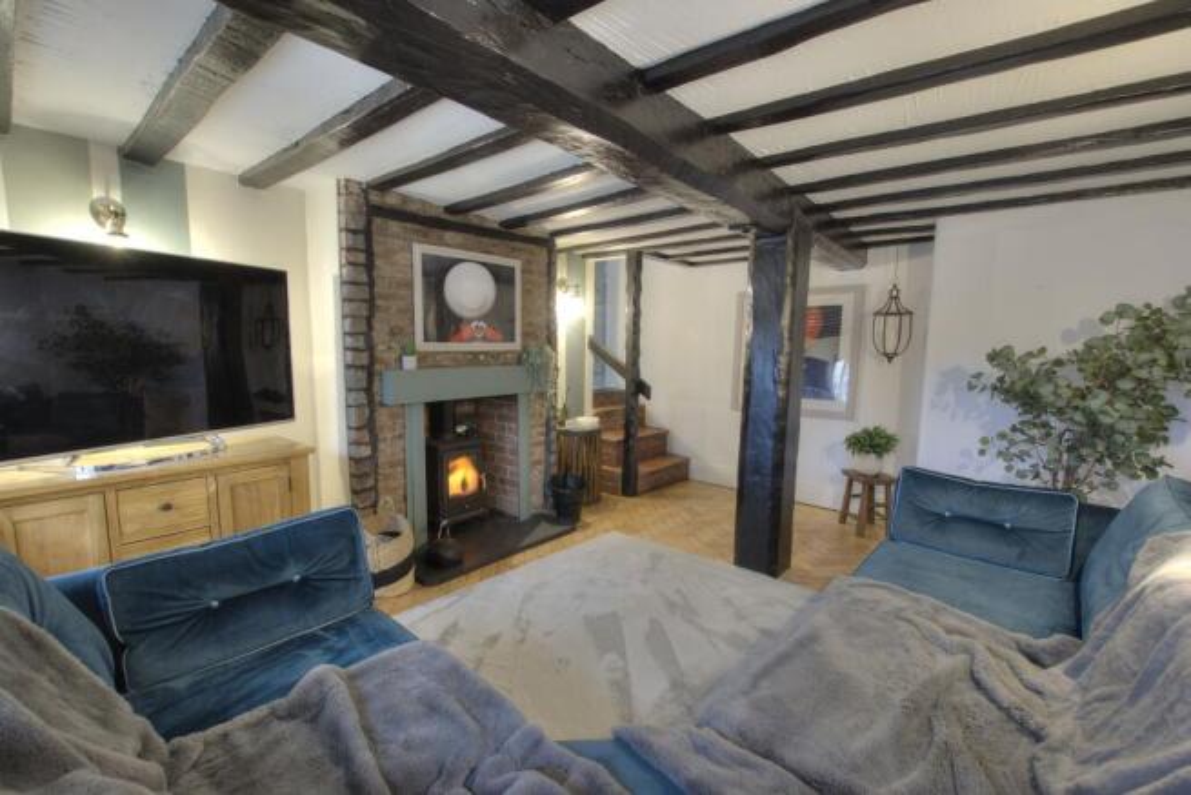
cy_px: 398
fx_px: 496
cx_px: 596
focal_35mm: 15
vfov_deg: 77.4
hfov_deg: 100.4
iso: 400
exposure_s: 1/2
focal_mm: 10
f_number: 8
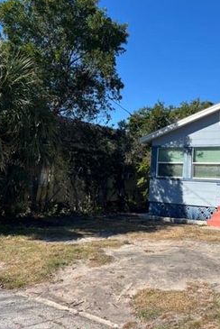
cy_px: 162
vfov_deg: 51.8
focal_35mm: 37
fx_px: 338
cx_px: 173
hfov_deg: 35.0
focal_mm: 5.7
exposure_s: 1/3968
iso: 50
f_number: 1.5
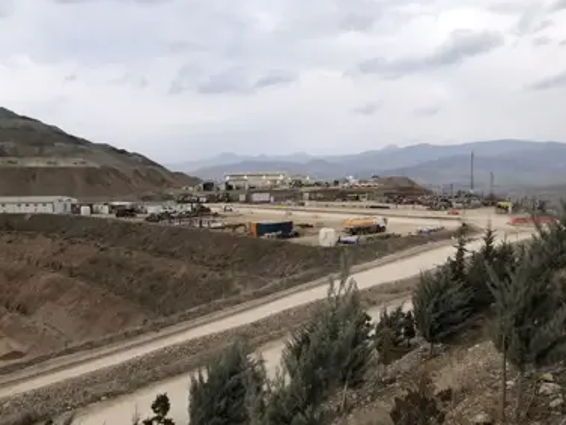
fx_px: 507
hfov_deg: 58.3
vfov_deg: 45.4
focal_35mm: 31
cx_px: 288
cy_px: 220
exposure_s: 1/30
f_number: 1.8
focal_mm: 4
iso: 25
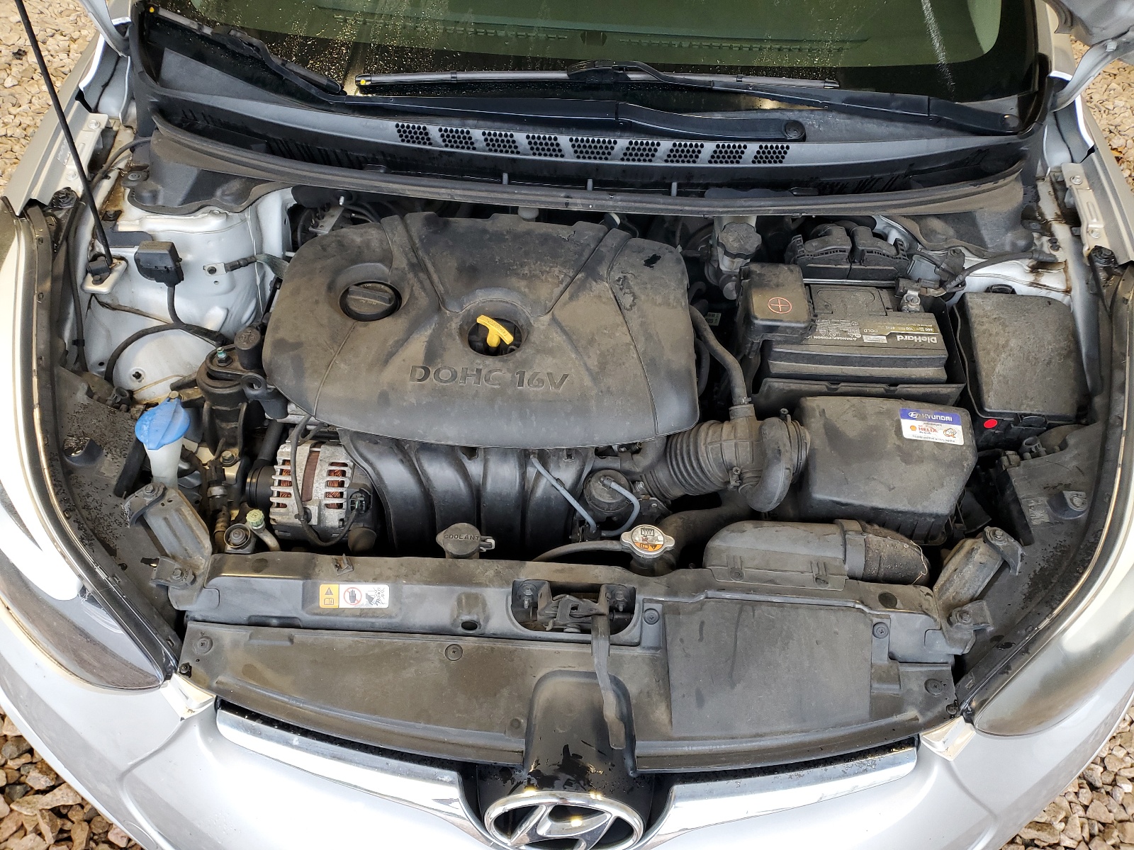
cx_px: 567
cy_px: 425
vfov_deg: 53.1
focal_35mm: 26
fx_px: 852
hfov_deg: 67.3
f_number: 1.5
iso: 90
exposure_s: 1/60.2
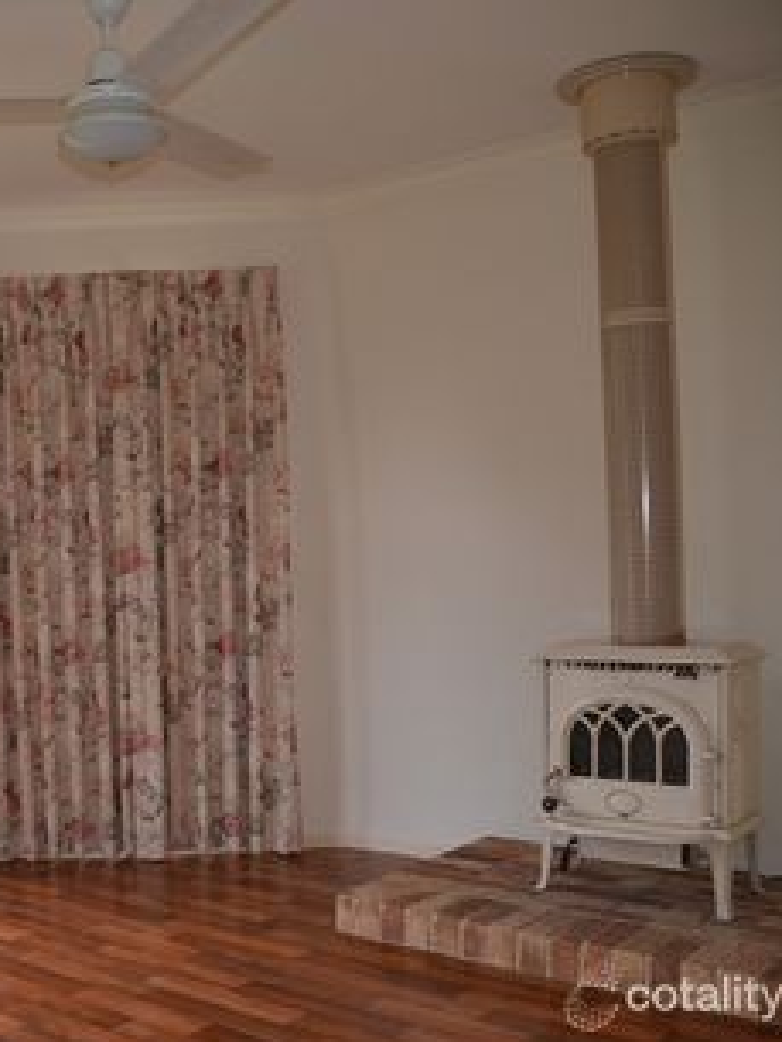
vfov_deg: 46.8
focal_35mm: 40
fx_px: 1204
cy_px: 531
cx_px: 38
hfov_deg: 33.5
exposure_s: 1/160
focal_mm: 18
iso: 200
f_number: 3.5
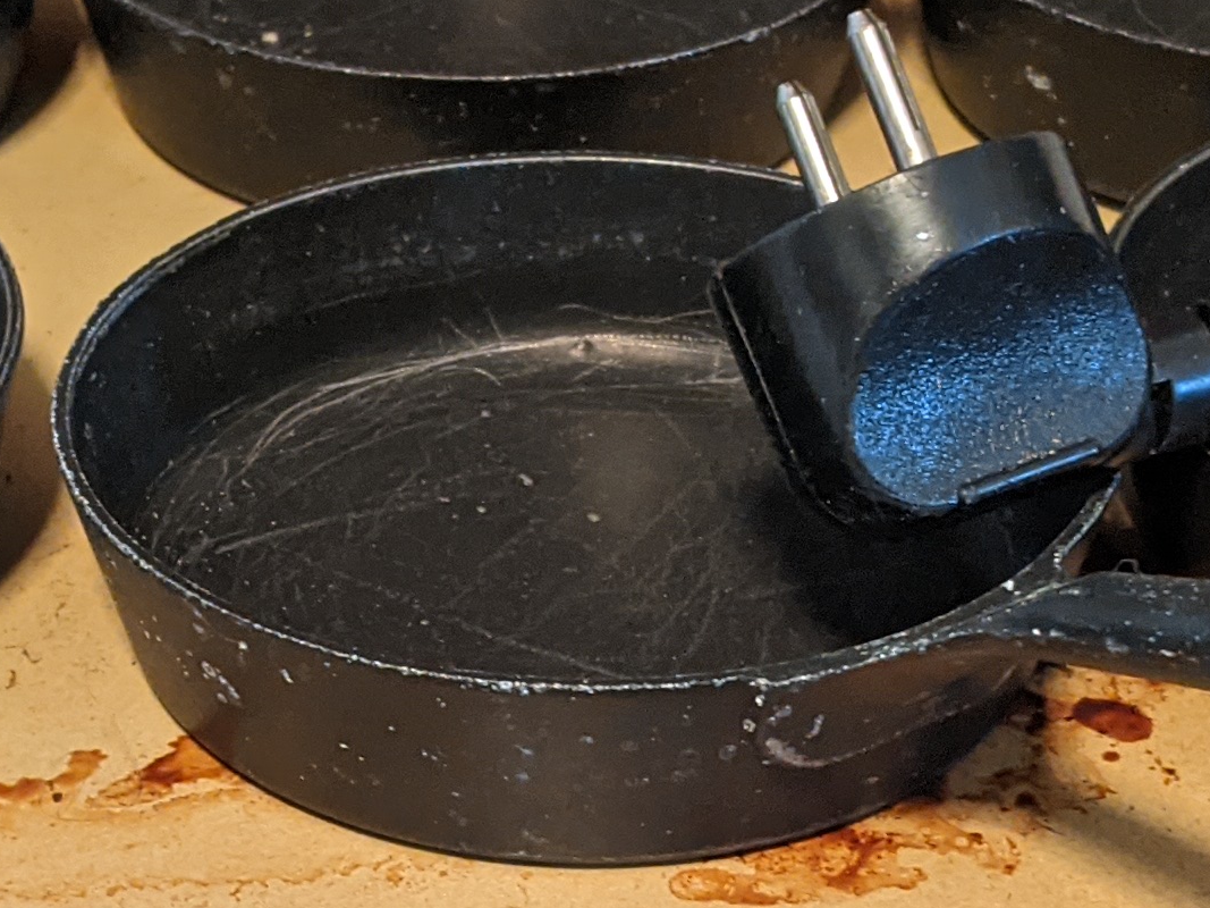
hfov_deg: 19.3
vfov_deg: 14.5
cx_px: 510
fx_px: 3565
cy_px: 651
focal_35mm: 102
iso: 487
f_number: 1.8
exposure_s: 1/25
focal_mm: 4.44
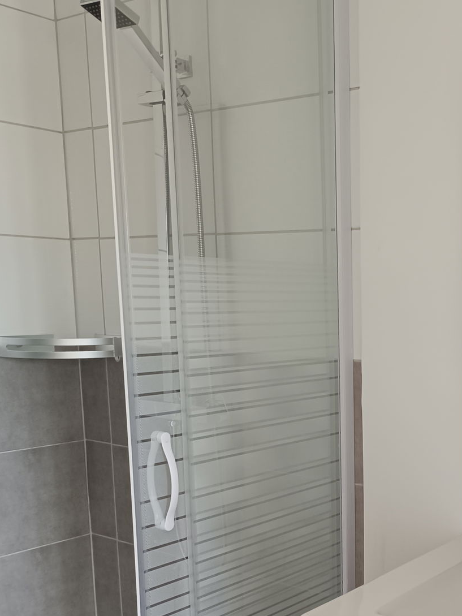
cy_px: 445
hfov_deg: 29.2
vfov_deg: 39.6
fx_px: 836
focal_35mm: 47
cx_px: 441
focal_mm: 6.14
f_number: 1.65
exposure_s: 1/50
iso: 807
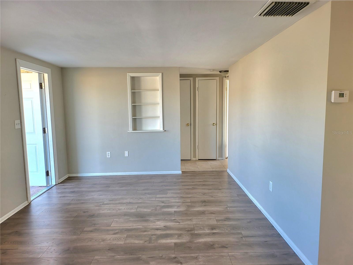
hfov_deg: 71.6
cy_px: 132
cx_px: 176
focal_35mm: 24
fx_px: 245
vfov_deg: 56.8
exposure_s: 1/120
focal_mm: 5
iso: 80
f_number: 1.8
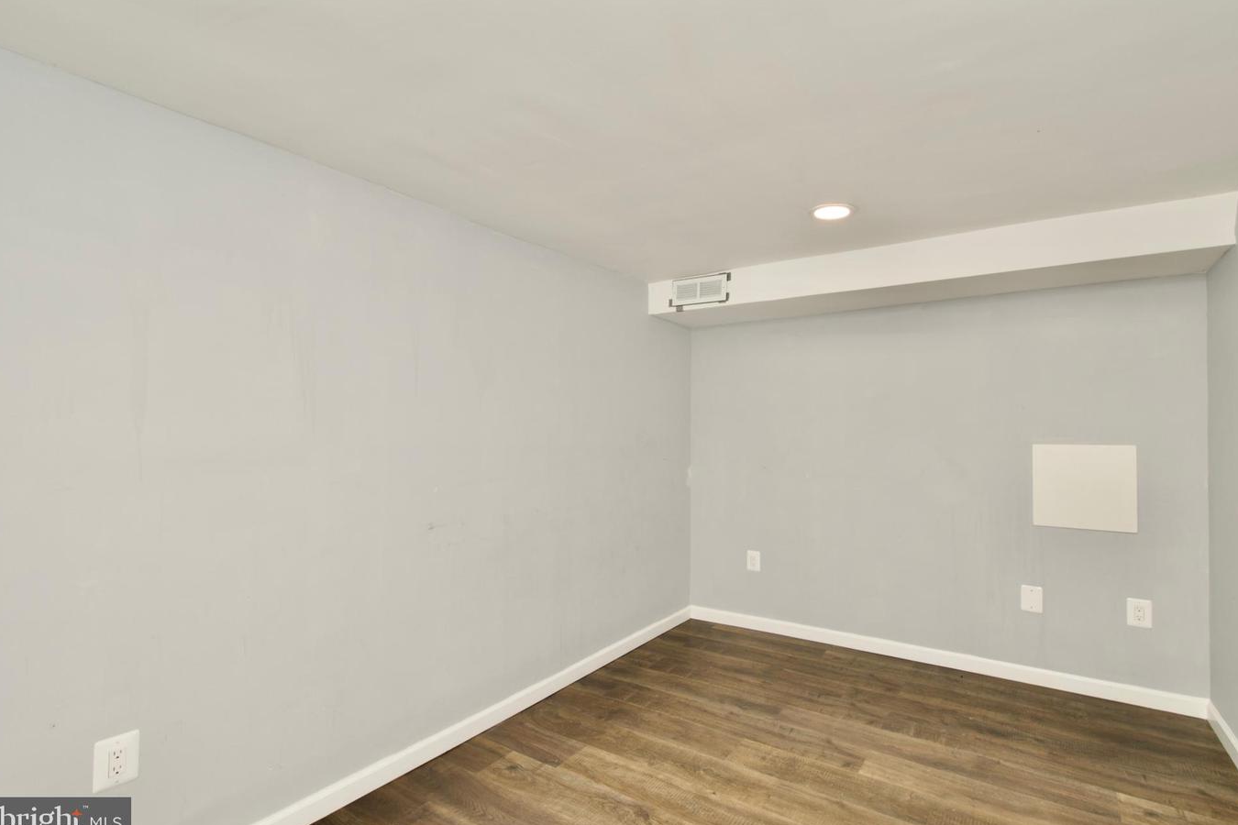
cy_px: 404
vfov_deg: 73.7
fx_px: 550
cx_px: 648
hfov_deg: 96.7
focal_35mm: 16
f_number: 7.1
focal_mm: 10
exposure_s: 1/125
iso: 320
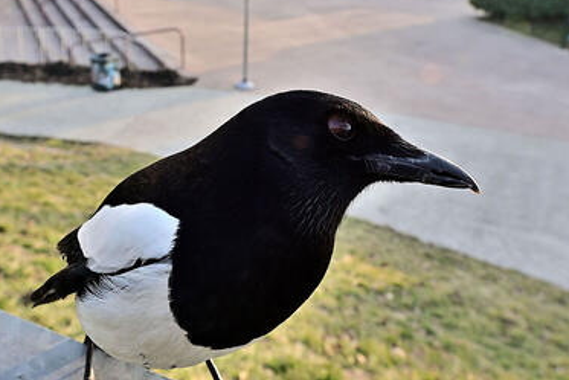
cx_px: 235
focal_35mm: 37
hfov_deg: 51.6
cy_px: 173
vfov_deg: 35.9
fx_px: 585
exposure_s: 1/100
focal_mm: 23
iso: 200
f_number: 10
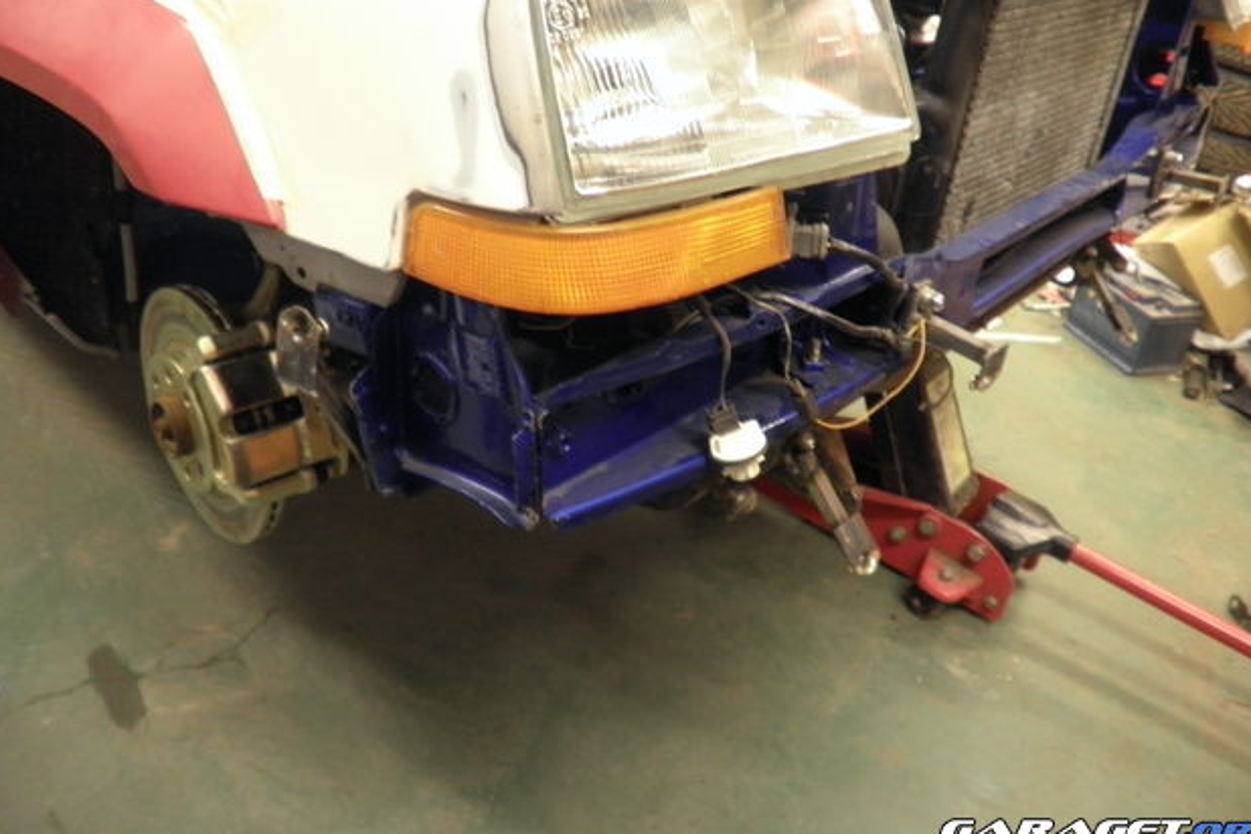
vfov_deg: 46.3
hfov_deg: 65.5
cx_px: 640
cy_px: 364
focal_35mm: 28
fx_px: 973
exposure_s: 1/5
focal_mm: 4.65
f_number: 2.6
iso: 160
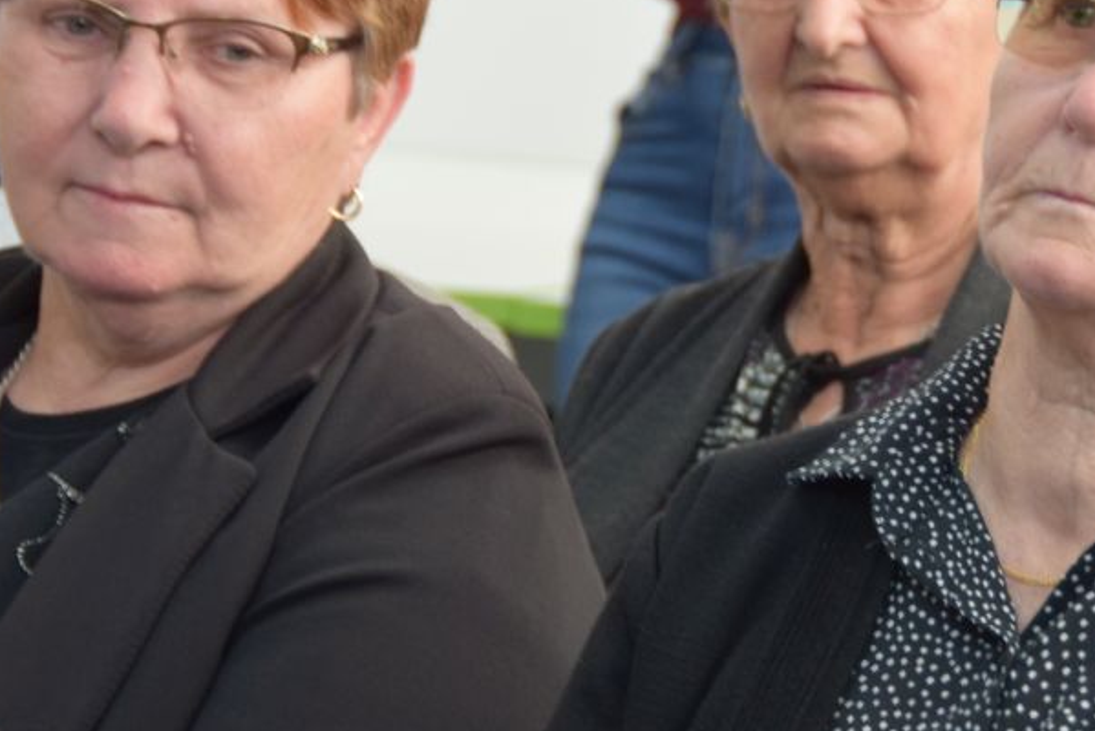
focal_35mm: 295
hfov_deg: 7.0
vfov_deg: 4.7
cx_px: 653
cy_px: 250
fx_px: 8977
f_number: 5
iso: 500
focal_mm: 82
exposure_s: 1/60
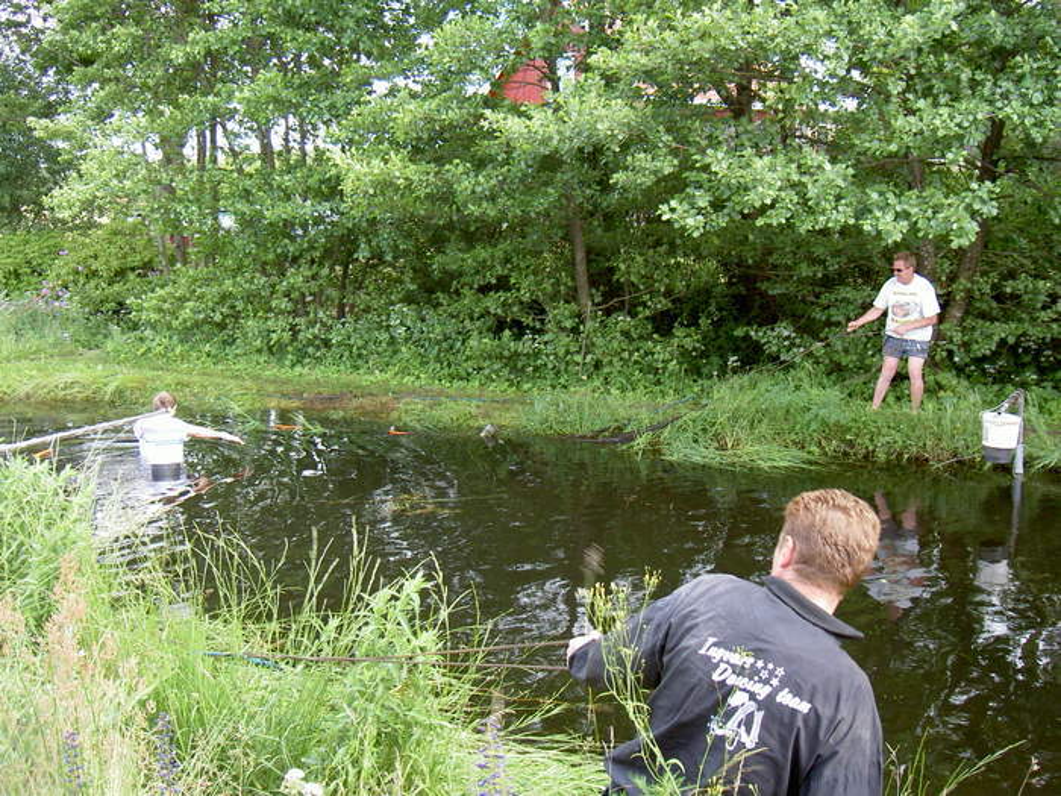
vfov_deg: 36.8
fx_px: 1195
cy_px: 398
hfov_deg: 47.9
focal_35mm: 39
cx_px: 530
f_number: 2.8
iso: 50
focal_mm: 8
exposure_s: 1/60
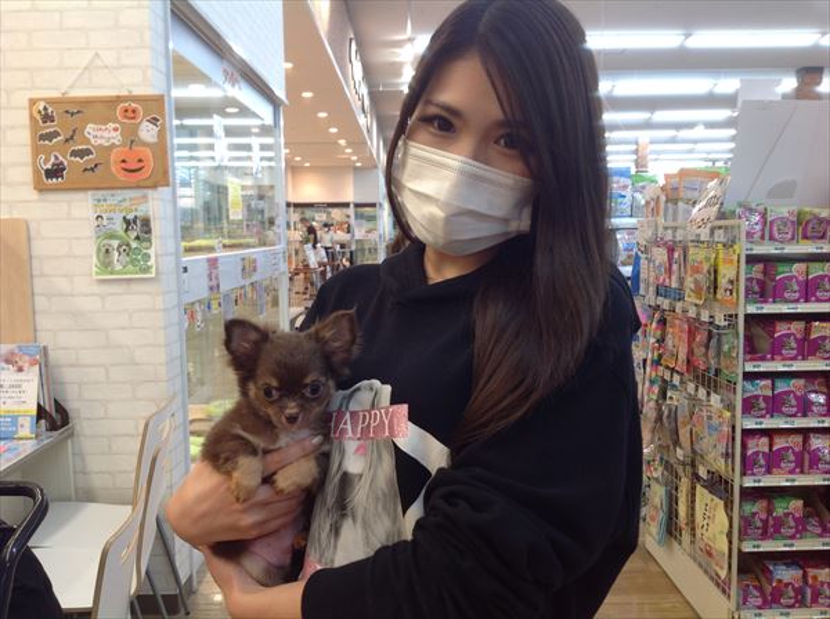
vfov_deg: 40.6
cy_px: 310
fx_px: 838
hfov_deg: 52.7
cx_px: 415
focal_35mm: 35
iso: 50
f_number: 2.4
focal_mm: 4.28
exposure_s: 1/30
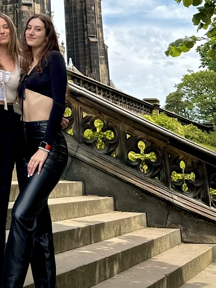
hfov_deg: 21.9
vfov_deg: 27.2
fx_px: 525
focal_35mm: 63
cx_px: -26
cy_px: -56
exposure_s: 1/2155
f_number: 1.78
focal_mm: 6.86
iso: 80
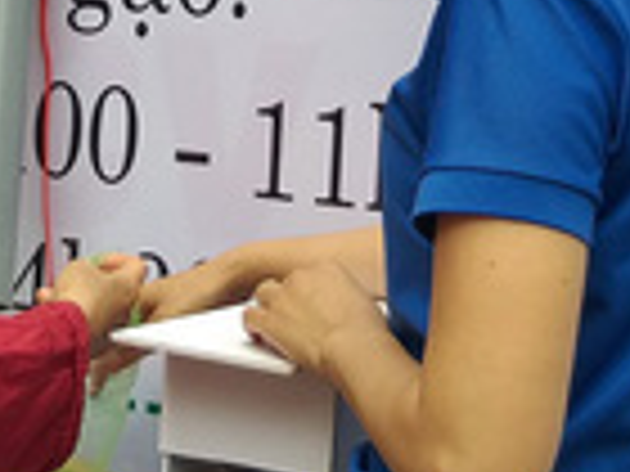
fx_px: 2202
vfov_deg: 11.7
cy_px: -234
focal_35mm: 121
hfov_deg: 16.3
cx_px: 320
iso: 40
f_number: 1.7
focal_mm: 3.93
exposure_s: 1/472
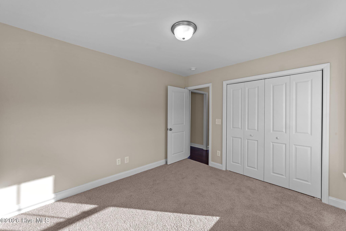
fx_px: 135
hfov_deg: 104.2
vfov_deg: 81.3
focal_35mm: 14
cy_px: 116
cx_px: 173
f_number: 9
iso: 100
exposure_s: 1/8
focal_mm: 14
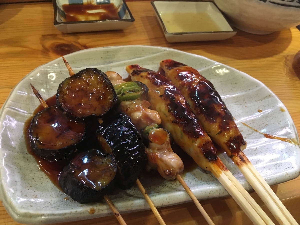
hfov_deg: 61.7
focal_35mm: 29
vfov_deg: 48.2
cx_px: 150
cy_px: 112
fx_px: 251
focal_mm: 4.15
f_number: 2.2
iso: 200
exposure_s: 1/30
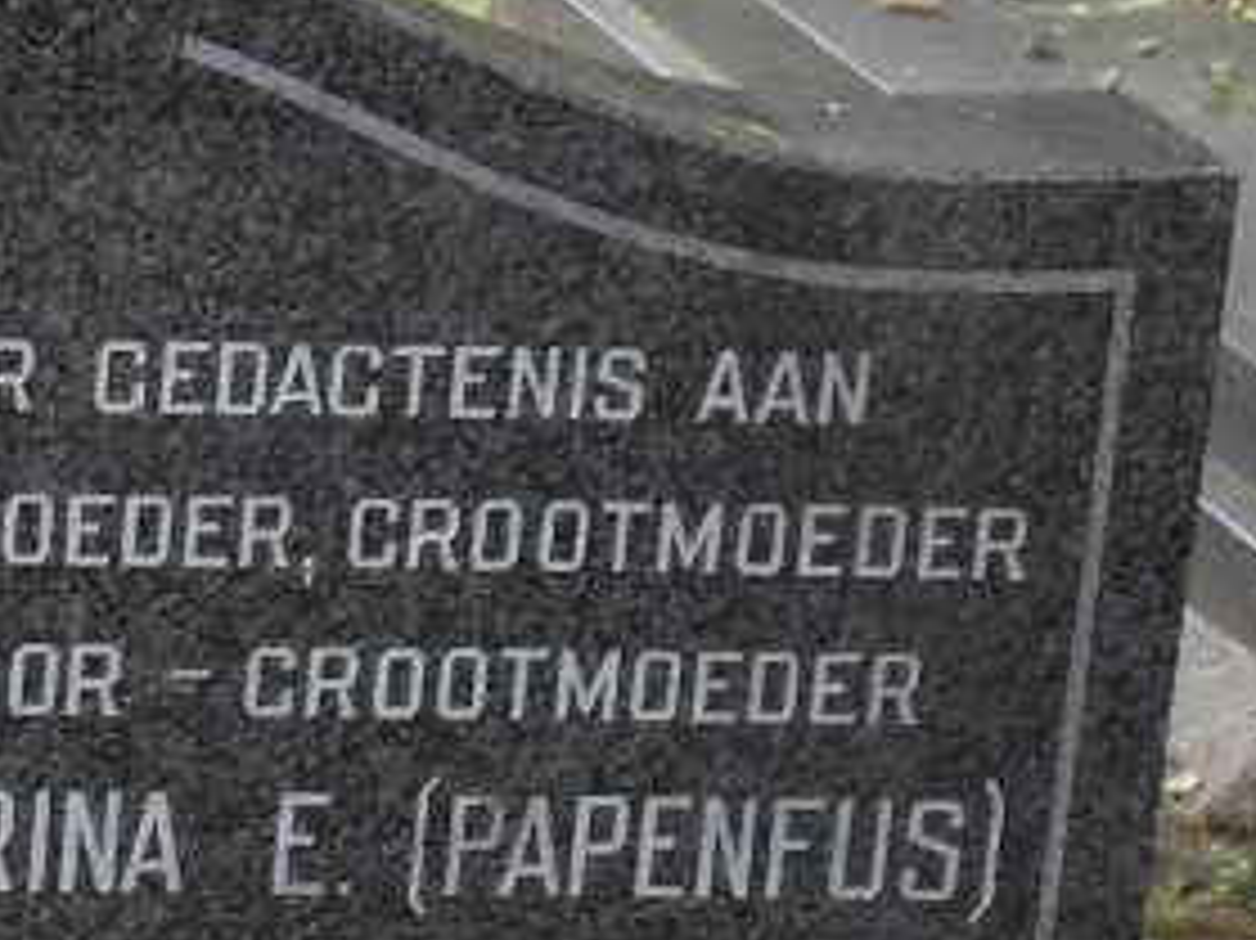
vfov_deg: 7.0
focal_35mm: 211
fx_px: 7653
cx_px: -986
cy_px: 1255
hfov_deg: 9.0
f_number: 3.9
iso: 100
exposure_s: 1/45
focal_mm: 8.7
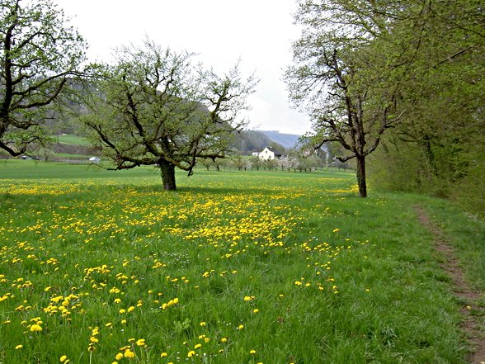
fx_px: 518
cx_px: 224
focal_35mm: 37
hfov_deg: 50.1
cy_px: 171
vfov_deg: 38.7
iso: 50
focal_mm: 5.6
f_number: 4.7
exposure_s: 1/160
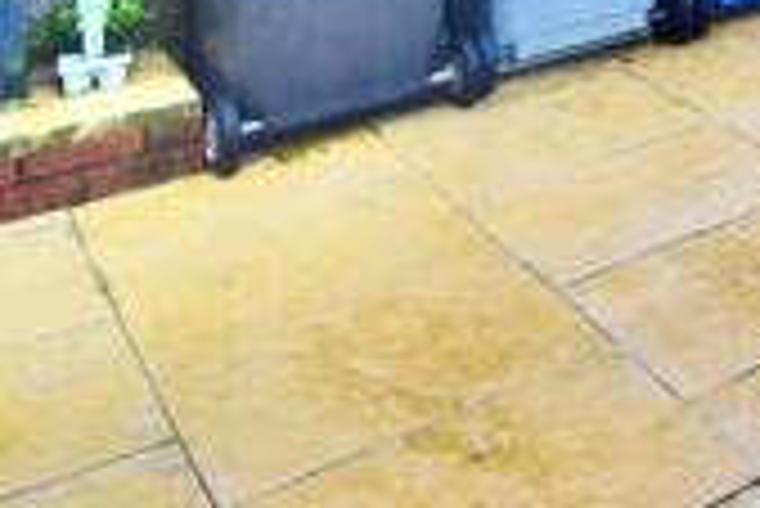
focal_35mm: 58
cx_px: 1401
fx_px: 1225
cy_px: -416
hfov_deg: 21.2
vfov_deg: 18.3
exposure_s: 1/60
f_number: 6.3
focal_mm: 10
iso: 800
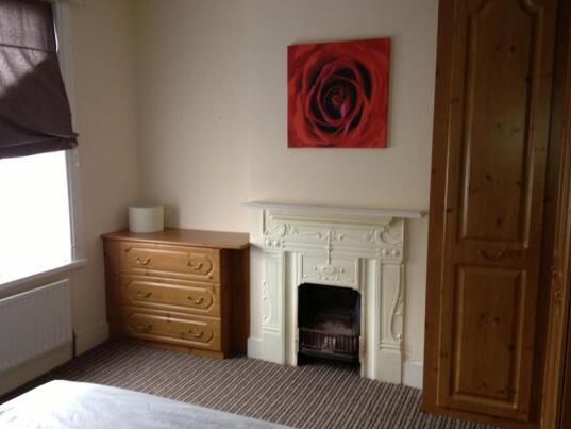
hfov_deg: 48.9
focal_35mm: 38
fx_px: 627
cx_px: 268
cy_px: 226
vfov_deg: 37.7
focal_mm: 4.28
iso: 125
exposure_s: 1/20
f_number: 2.4
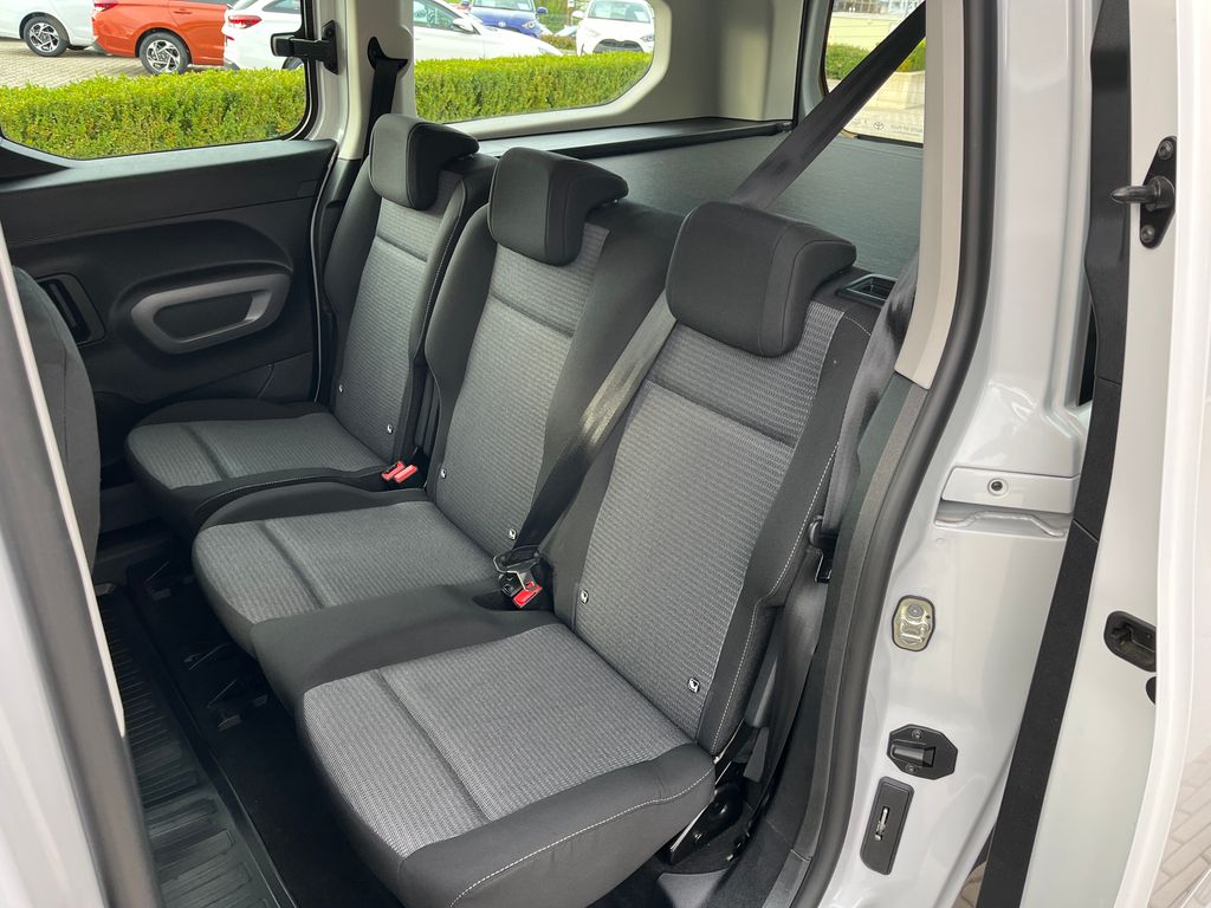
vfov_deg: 53.1
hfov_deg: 67.3
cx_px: 606
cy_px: 454
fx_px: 910
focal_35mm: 26
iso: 80
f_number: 1.6
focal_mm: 5.1
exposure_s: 1/121
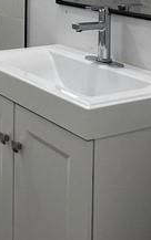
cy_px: -36
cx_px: -78
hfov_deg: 17.9
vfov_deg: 28.1
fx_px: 427
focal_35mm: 65
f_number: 1.8
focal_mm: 1.57
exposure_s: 1/120
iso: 64
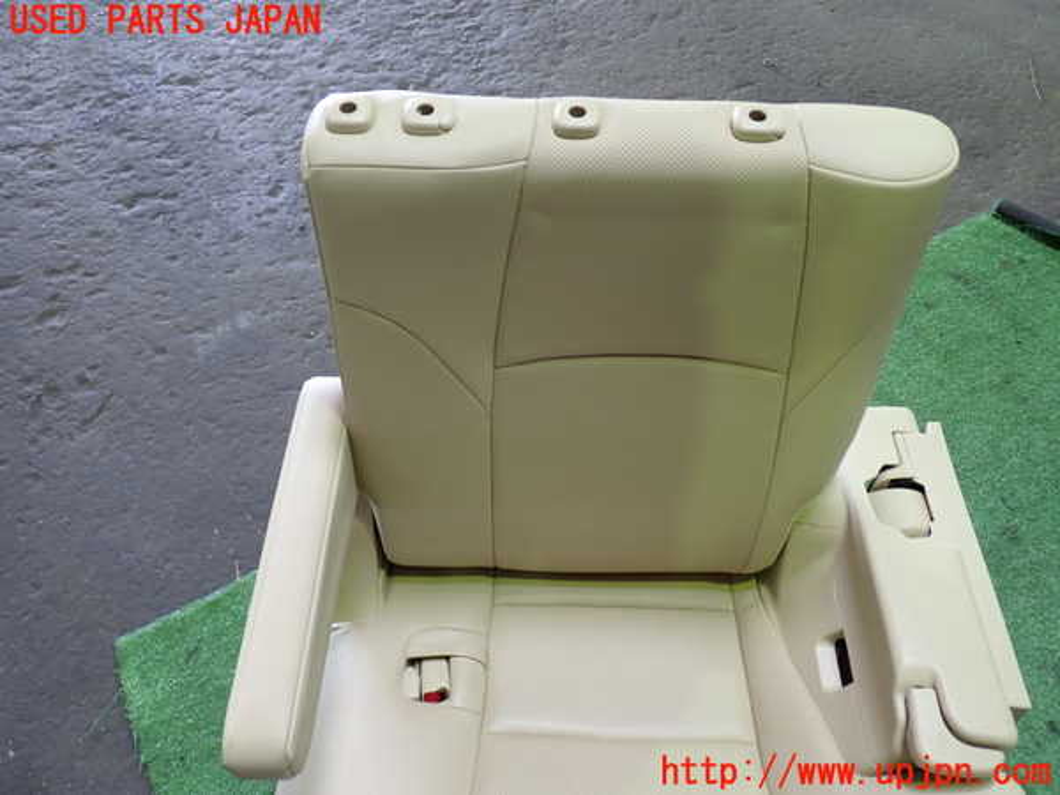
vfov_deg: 46.8
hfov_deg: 60.0
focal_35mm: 30
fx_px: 919
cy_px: 398
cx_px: 530
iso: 200
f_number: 2.3
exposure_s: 1/30
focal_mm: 5.4
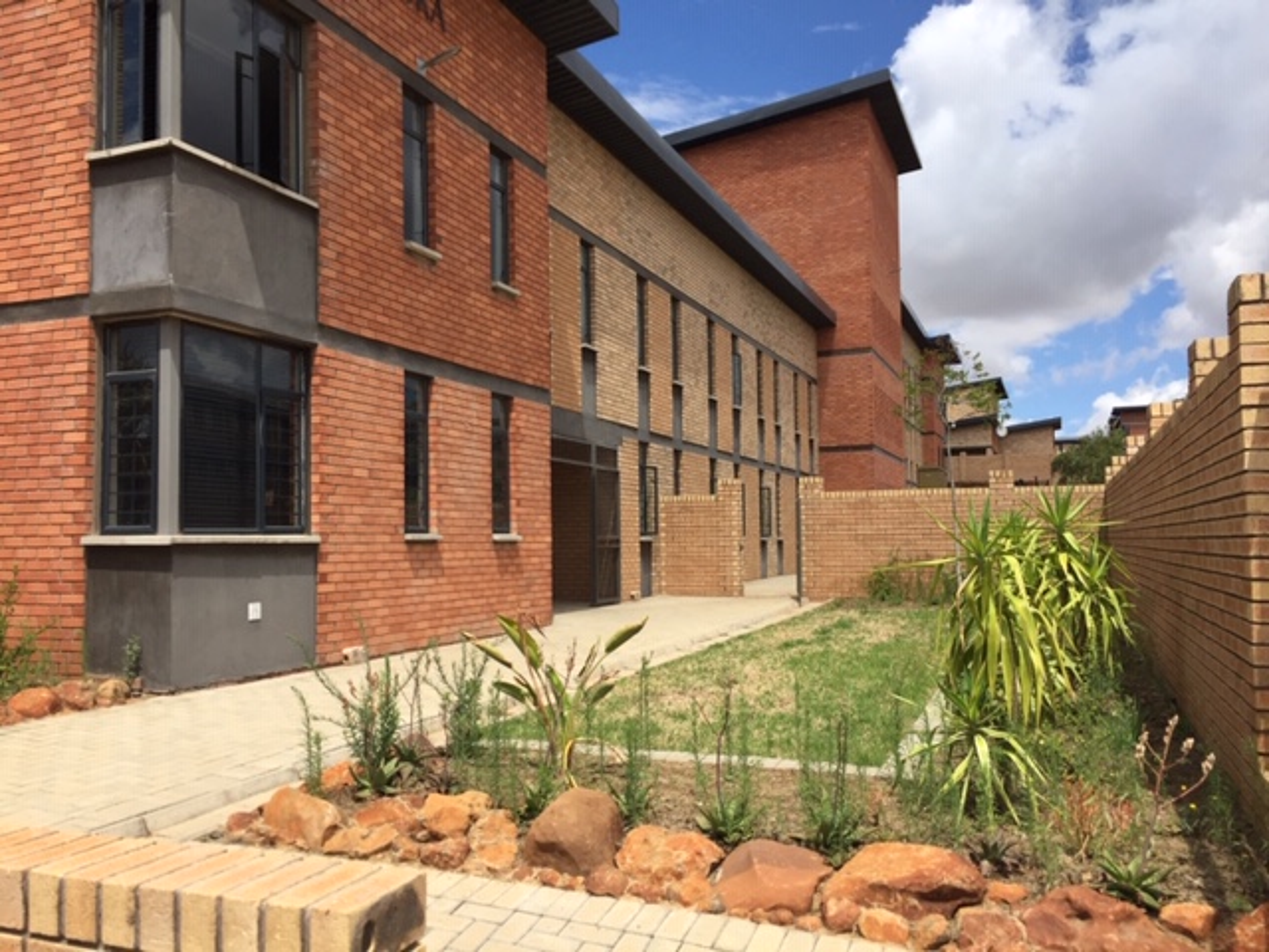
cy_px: 476
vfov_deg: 48.2
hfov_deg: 61.7
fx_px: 1063
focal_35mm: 29
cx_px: 634
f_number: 2.2
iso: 32
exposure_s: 1/2825
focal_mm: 4.15
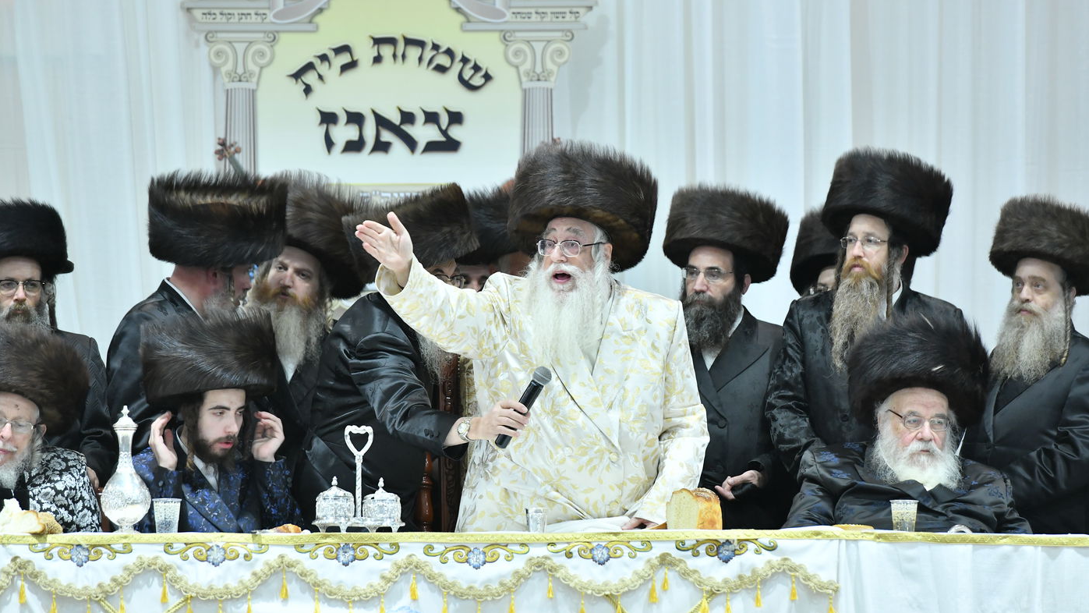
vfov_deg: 5.8
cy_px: 294
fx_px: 6064
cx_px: 544
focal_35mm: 210
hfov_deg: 10.3
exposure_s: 1/125
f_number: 5.6
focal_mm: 200
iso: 2000
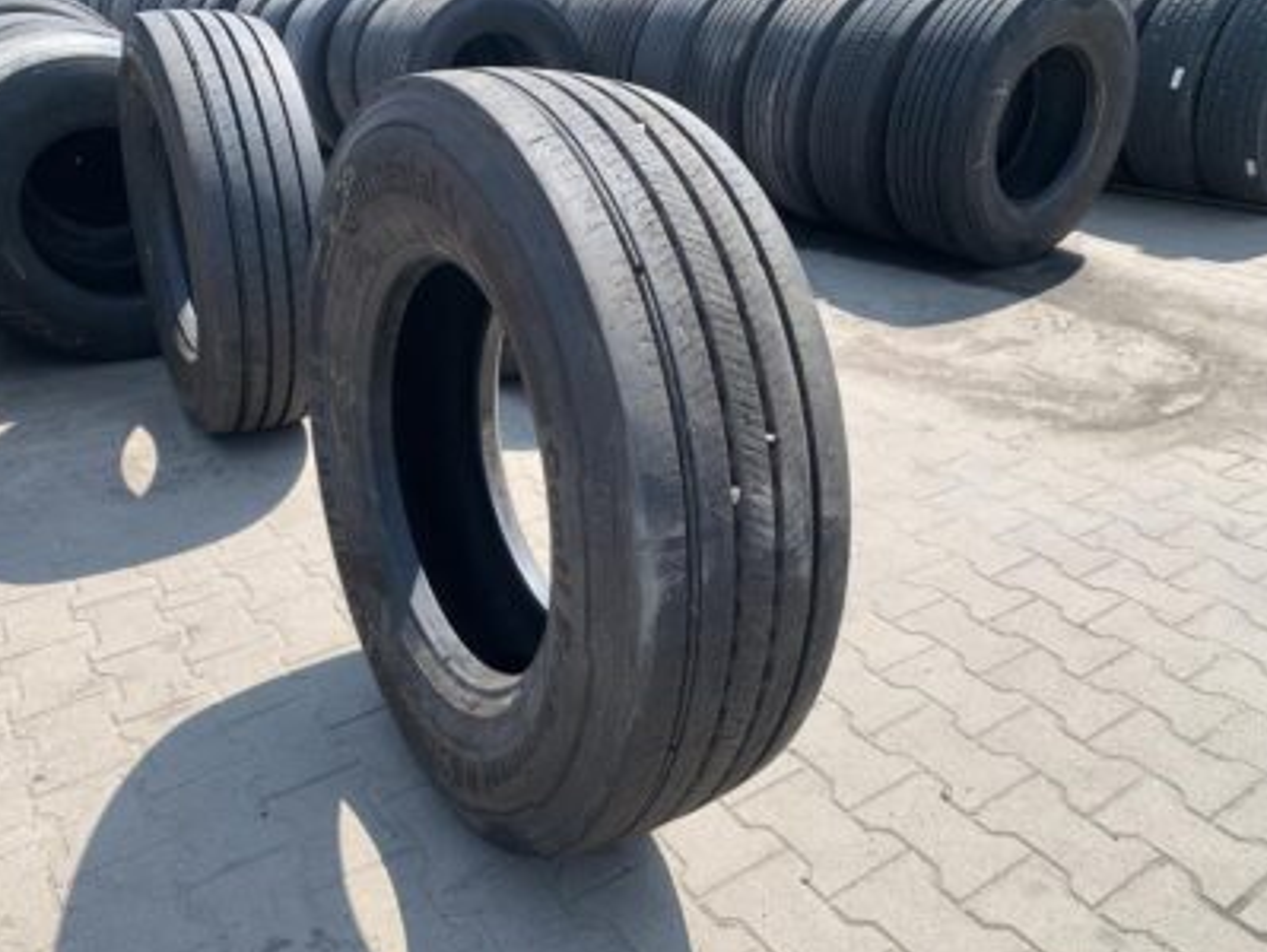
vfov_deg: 49.8
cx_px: 607
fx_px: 1026
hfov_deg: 63.4
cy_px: 487
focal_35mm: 28
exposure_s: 1/1043
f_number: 1.8
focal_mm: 4.25
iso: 25
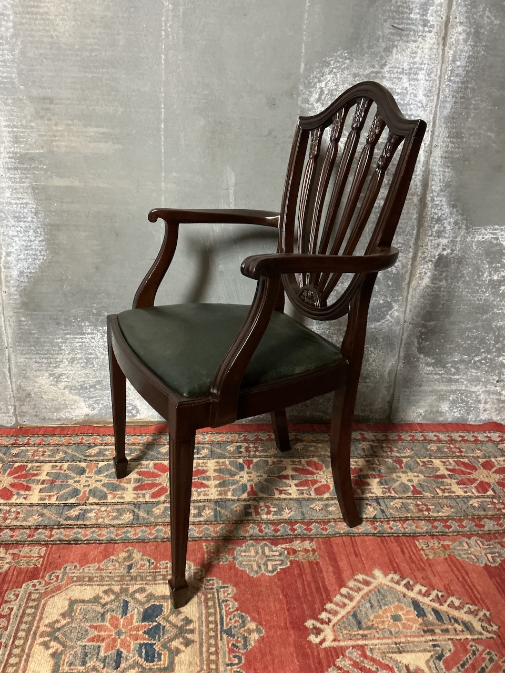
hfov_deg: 48.2
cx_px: 252
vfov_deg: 61.7
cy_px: 336
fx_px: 564
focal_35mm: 29
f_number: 1.8
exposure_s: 1/25
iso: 320
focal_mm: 3
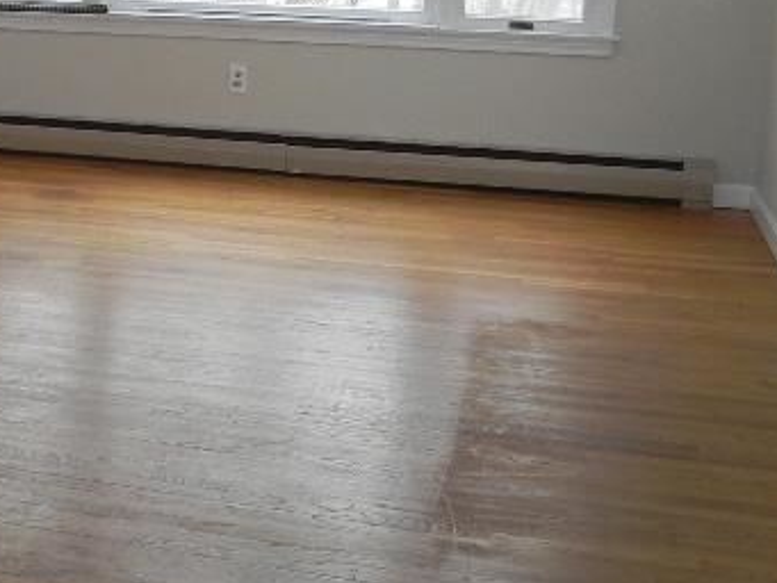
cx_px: -144
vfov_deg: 18.7
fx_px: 1751
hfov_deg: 23.0
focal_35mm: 78
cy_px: 96
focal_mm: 4.6
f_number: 4
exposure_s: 1/97.5
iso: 160
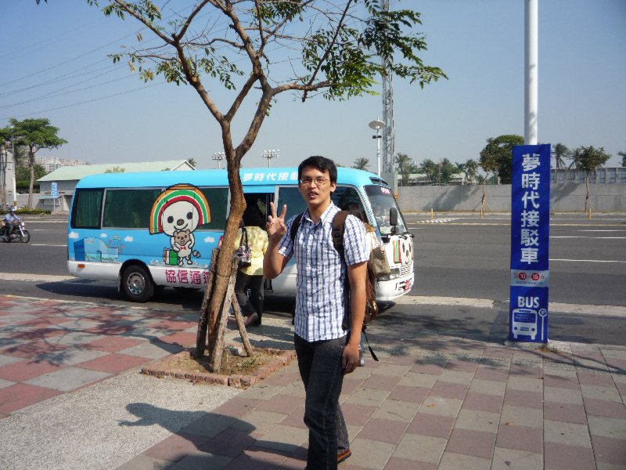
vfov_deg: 46.8
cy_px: 235
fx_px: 543
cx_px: 313
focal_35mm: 30
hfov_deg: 60.0
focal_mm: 5.2
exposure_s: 1/400
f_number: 5.6
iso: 100
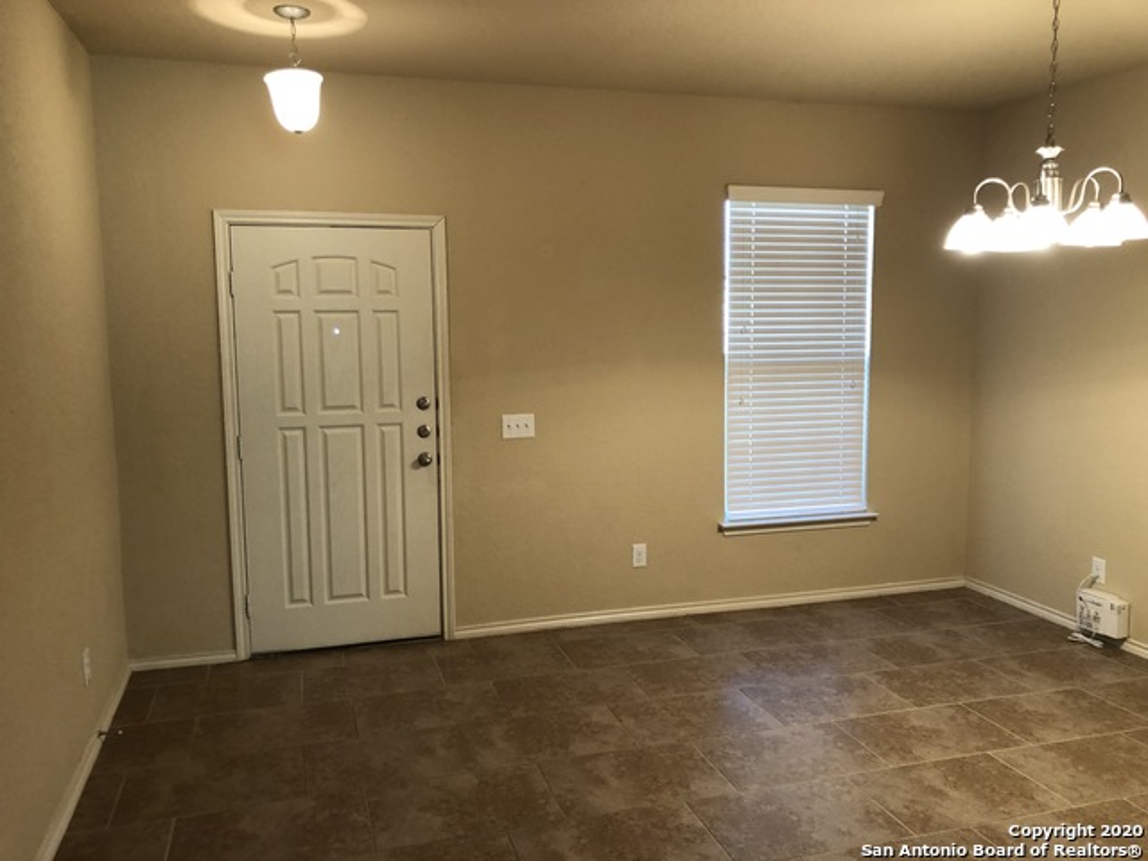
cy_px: 430
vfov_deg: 49.7
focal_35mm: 28
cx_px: 574
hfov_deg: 63.4
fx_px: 929
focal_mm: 3.99
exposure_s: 1/15
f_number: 1.8
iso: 50
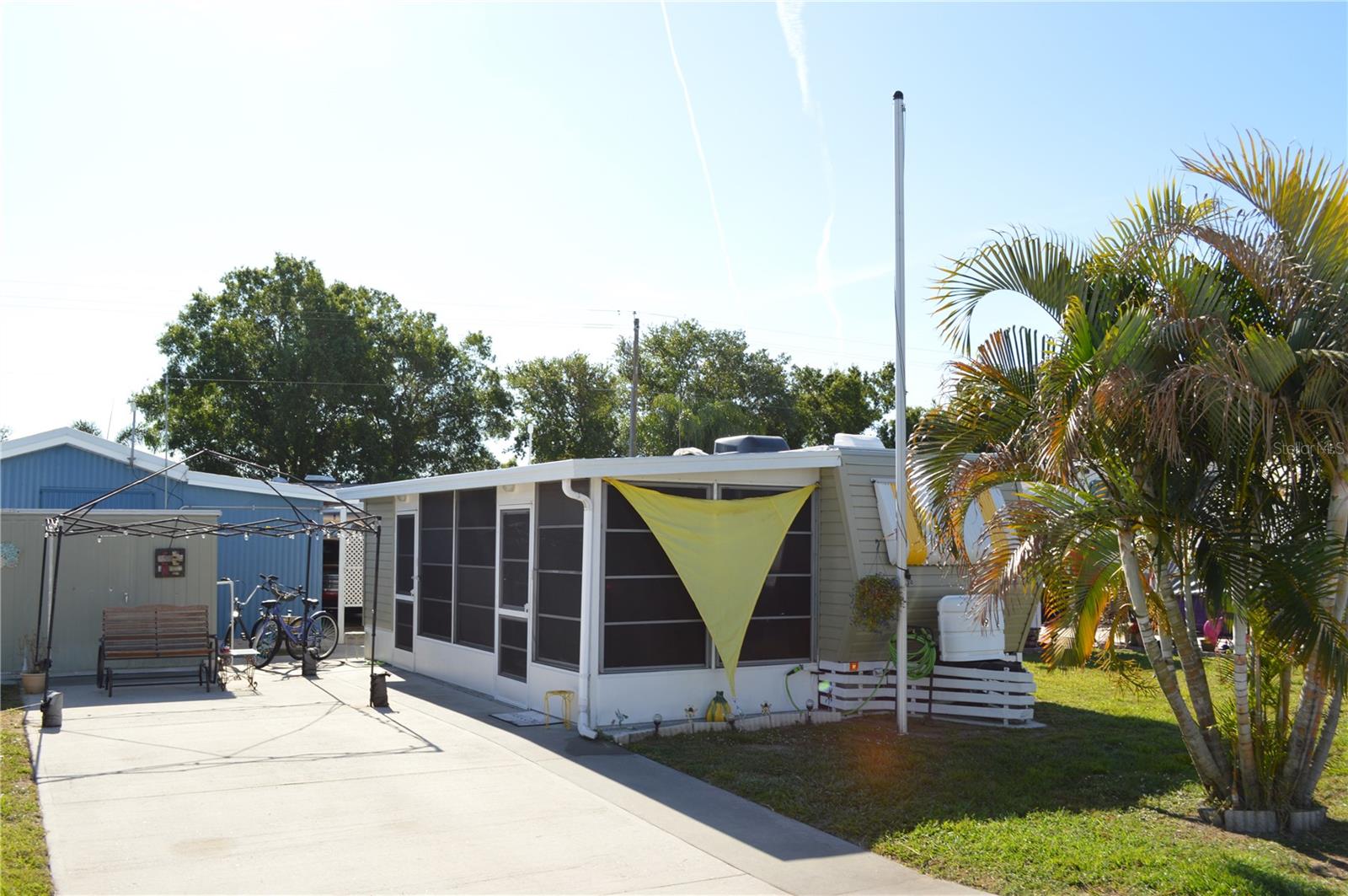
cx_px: 674
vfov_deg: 39.9
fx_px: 1234
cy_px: 448
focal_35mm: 33
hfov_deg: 57.3
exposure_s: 1/200
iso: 100
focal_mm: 22
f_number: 9
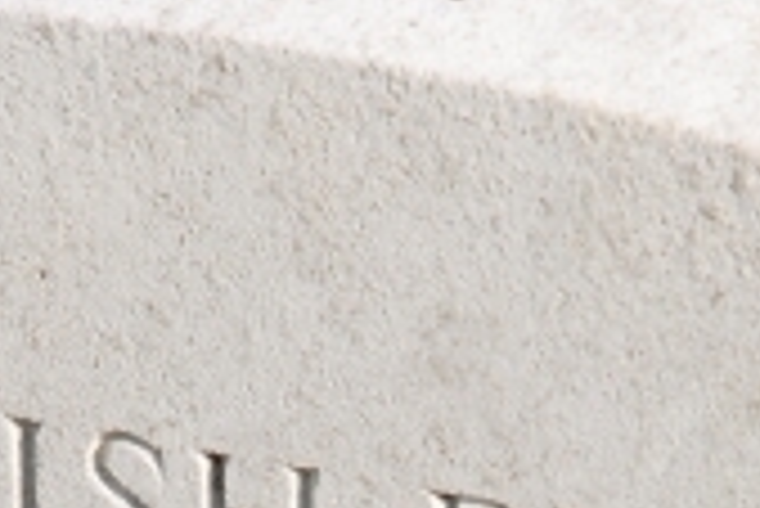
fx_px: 15187
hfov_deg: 2.9
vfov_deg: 1.9
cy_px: 888
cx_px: 292
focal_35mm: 719
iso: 800
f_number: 10
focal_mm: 135
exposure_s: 1/1600
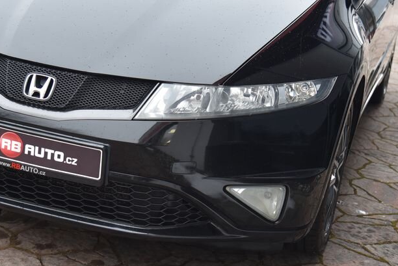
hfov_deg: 26.2
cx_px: 160
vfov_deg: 17.6
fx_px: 852
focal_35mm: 77
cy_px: 66
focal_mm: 46
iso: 500
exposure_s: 1/60
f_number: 4
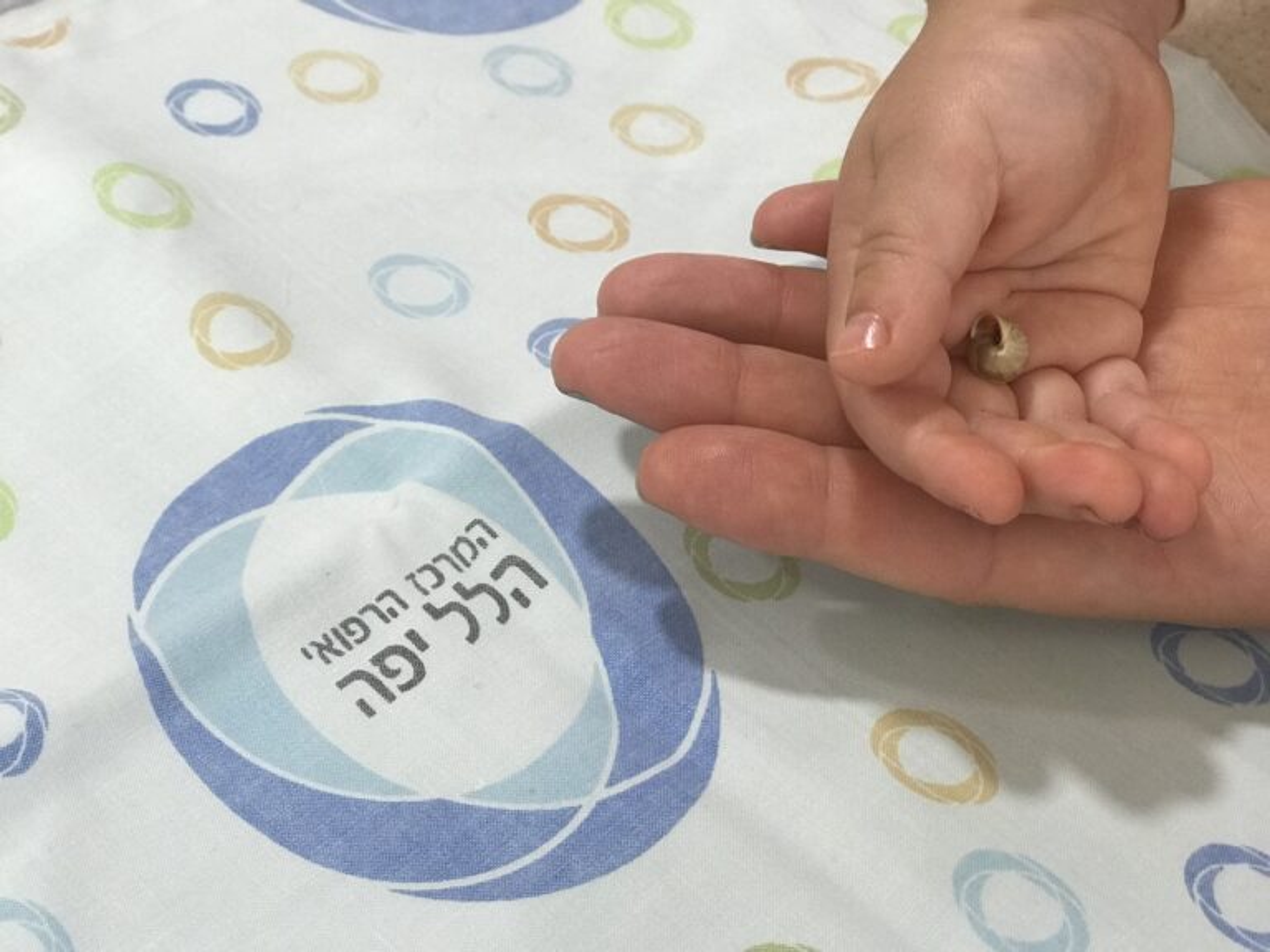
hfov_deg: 33.8
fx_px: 2091
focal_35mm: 57
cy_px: 476
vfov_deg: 25.7
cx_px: 635
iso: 125
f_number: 2.8
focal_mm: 6.6
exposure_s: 1/50
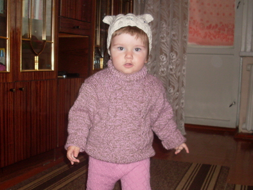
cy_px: 118
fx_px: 388
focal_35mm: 53
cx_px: 106
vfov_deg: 27.5
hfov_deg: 36.1
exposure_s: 1/45
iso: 100
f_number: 2.8
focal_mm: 6.3
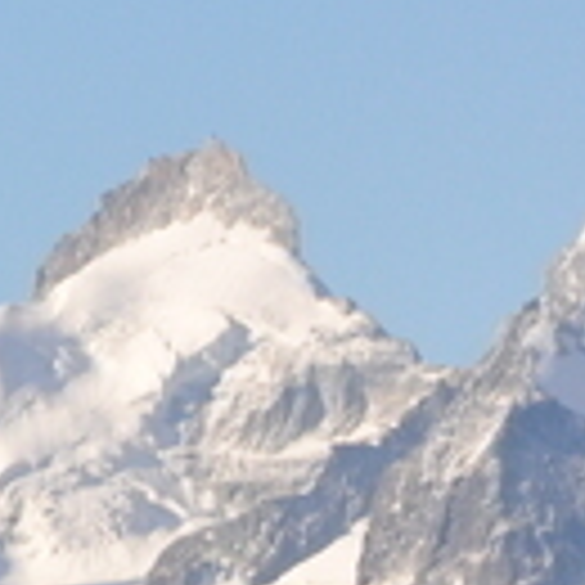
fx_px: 20140
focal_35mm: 1053
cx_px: -914
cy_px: 252
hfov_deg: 1.7
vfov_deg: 1.7
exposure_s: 1/200
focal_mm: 105
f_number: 16
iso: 400
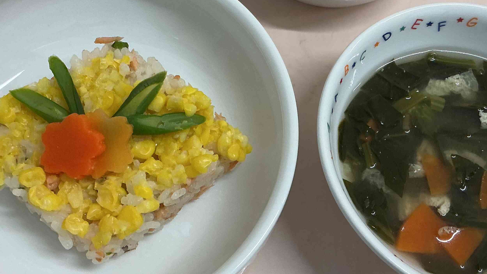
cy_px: 86
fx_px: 659
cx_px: 225
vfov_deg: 23.4
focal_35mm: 51
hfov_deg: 40.6
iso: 64
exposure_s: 1/120
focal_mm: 3
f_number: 1.8
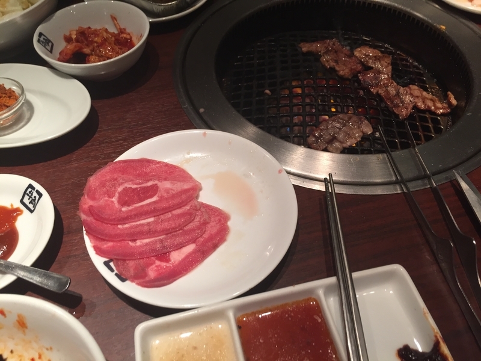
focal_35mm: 29
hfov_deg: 61.7
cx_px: 240
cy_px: 180
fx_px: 403
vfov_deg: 48.2
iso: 64
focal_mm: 4.15
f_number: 2.2
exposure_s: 1/30
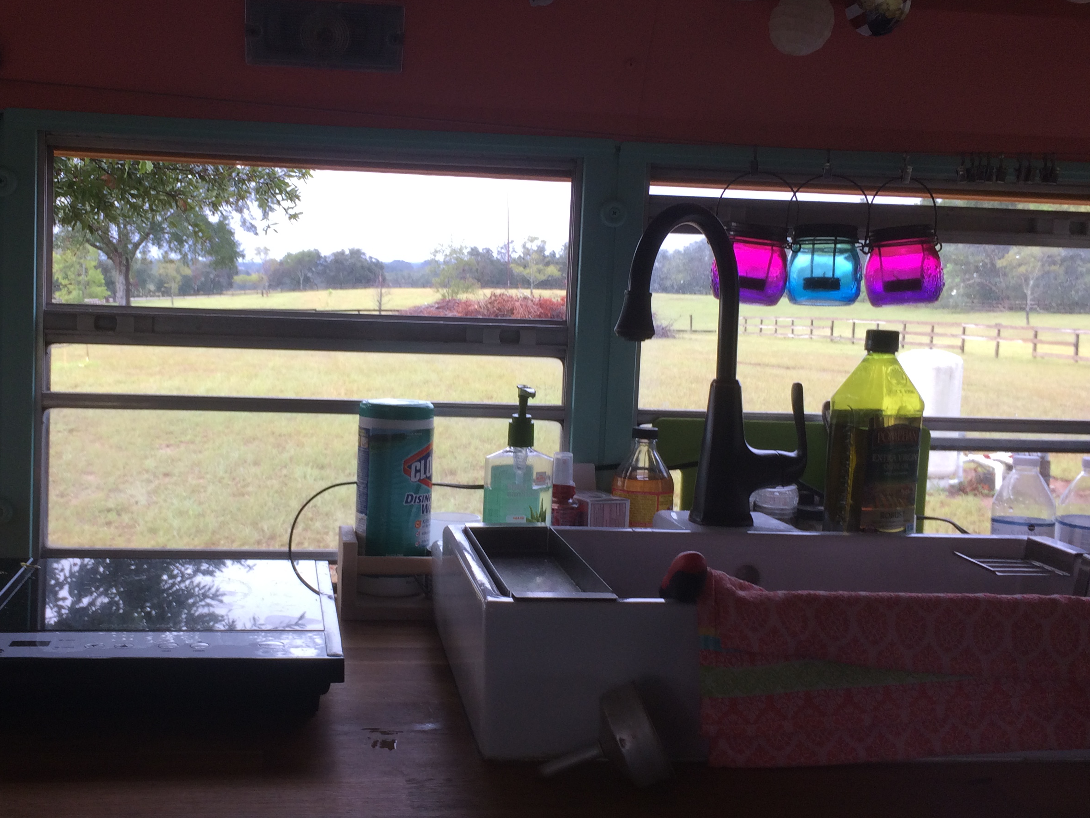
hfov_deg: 46.6
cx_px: 454
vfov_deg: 36.0
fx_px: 1260
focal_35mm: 40
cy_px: 405
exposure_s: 1/120
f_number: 2.2
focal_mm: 4.15
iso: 40
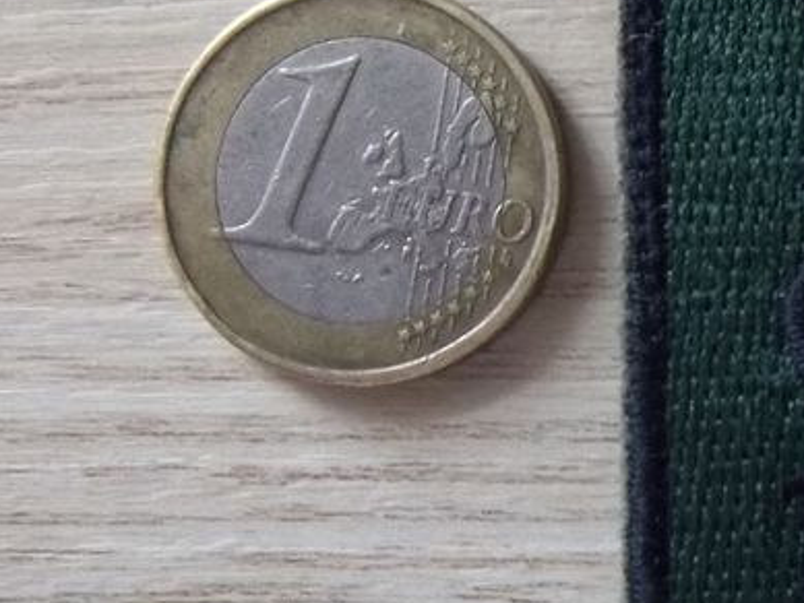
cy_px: 314
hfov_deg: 24.7
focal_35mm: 72
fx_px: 1673
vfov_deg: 20.5
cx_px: 934
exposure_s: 1/8
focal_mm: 5.05
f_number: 3.5
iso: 320
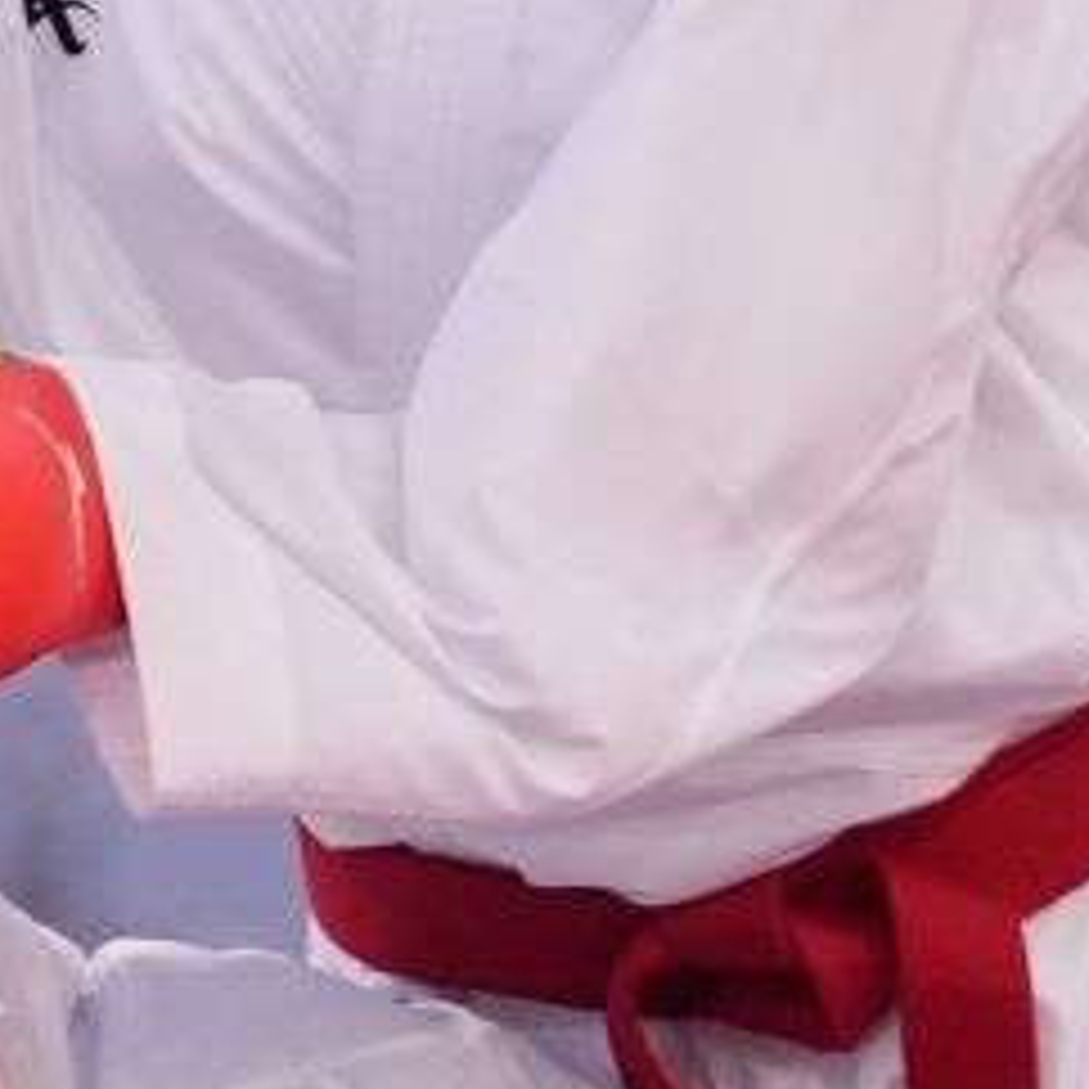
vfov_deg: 0.9
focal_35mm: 1846
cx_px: 914
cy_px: 774
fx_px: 65703
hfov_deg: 0.9
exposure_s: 1/1000
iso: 2000
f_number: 2.8
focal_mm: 195
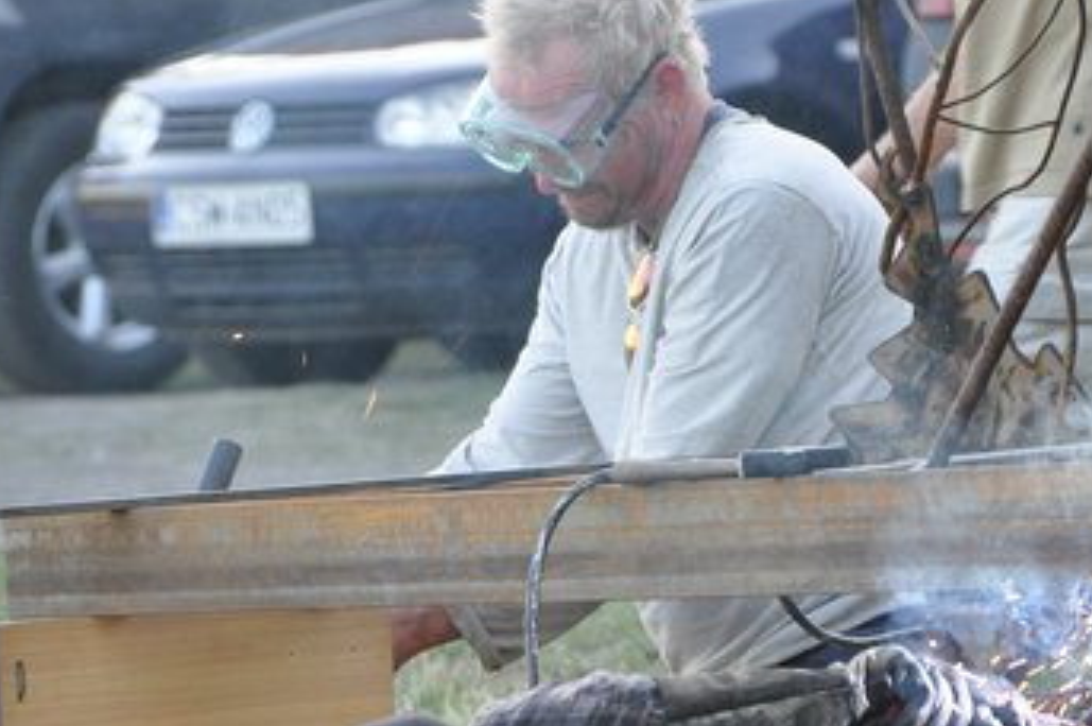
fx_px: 13362
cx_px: 586
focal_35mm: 441
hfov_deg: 4.7
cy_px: 656
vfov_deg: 3.1
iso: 800
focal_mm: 155
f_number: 6
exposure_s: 1/160
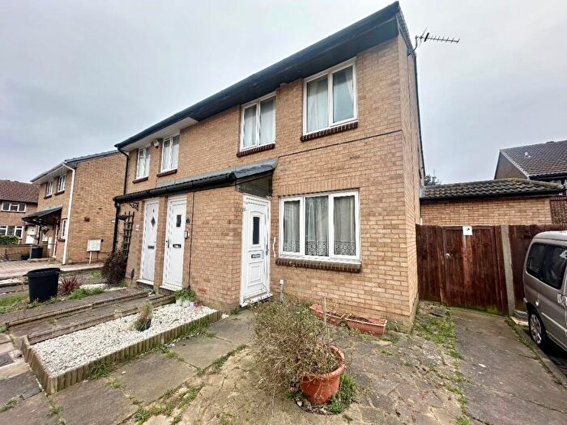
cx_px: 284
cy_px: 212
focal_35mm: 14
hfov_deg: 102.1
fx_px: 229
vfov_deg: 85.7
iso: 40
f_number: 2.2
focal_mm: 2.22
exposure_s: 1/622
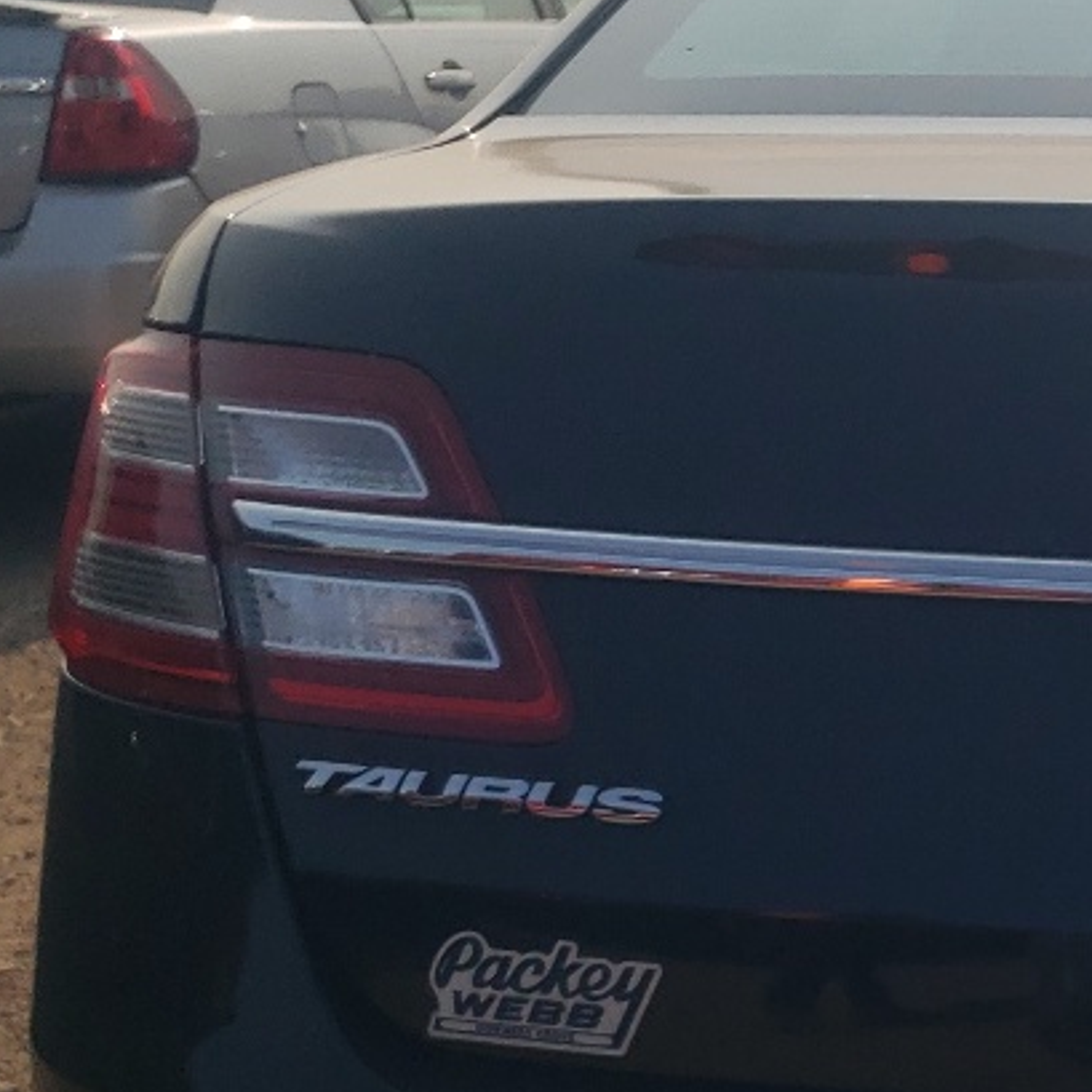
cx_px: 1543
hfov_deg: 17.7
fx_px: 3212
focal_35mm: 90
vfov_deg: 19.2
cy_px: 748
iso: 50
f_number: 1.5
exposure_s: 1/5000
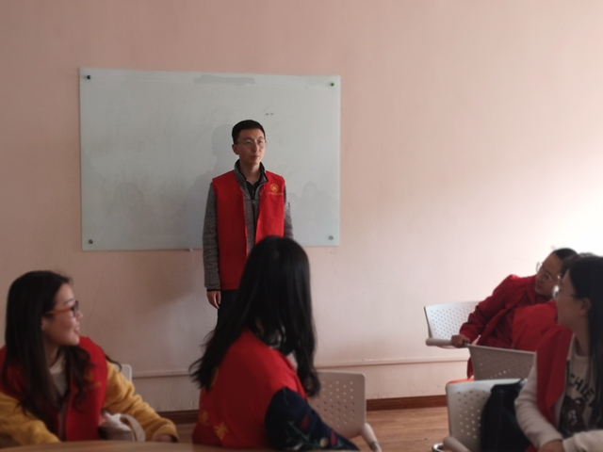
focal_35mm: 54
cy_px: 226
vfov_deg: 27.0
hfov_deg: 35.5
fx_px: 941
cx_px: 302
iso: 80
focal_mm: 3.95
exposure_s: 1/50
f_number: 0.95
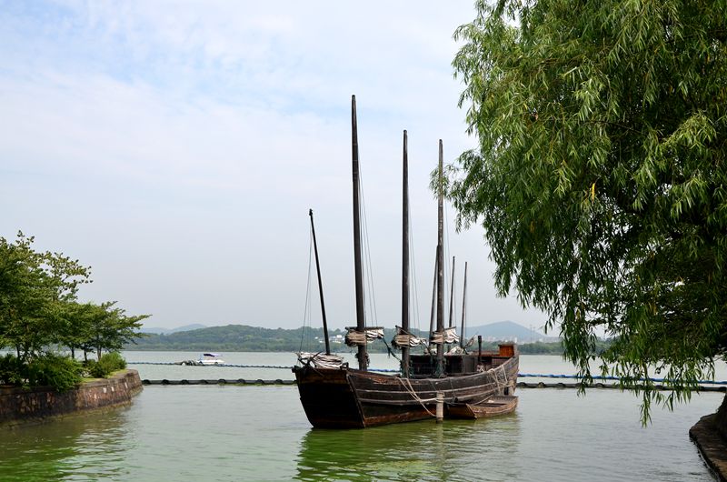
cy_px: 241
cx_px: 364
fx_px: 786
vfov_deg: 34.1
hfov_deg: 49.6
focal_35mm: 39
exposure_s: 1/400
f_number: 10
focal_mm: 26
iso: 200
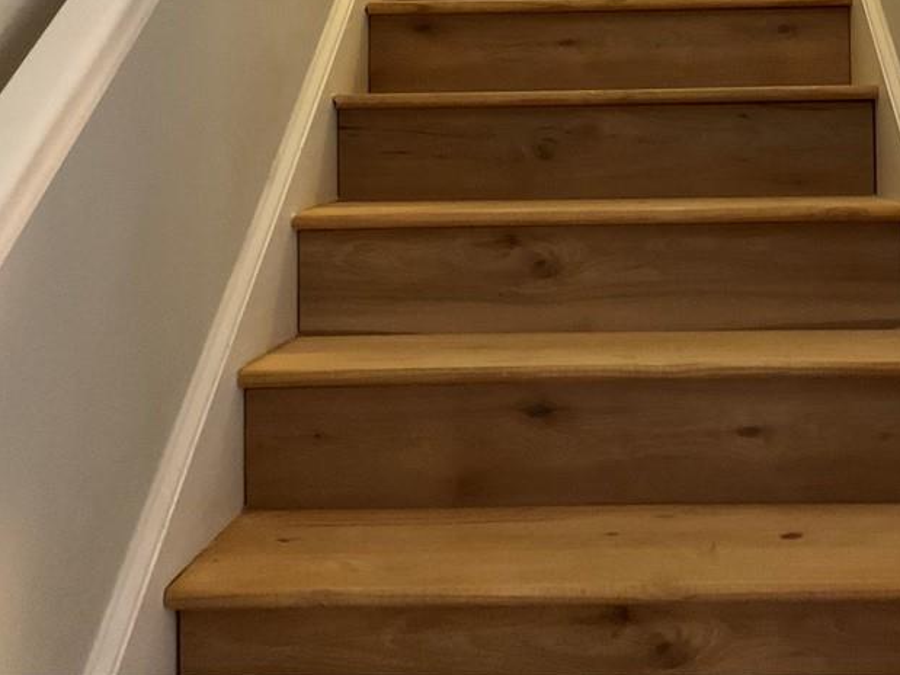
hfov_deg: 39.0
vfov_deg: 29.5
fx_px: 1248
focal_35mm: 48
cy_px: 122
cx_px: 627
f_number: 1.8
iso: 400
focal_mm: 3
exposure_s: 1/30
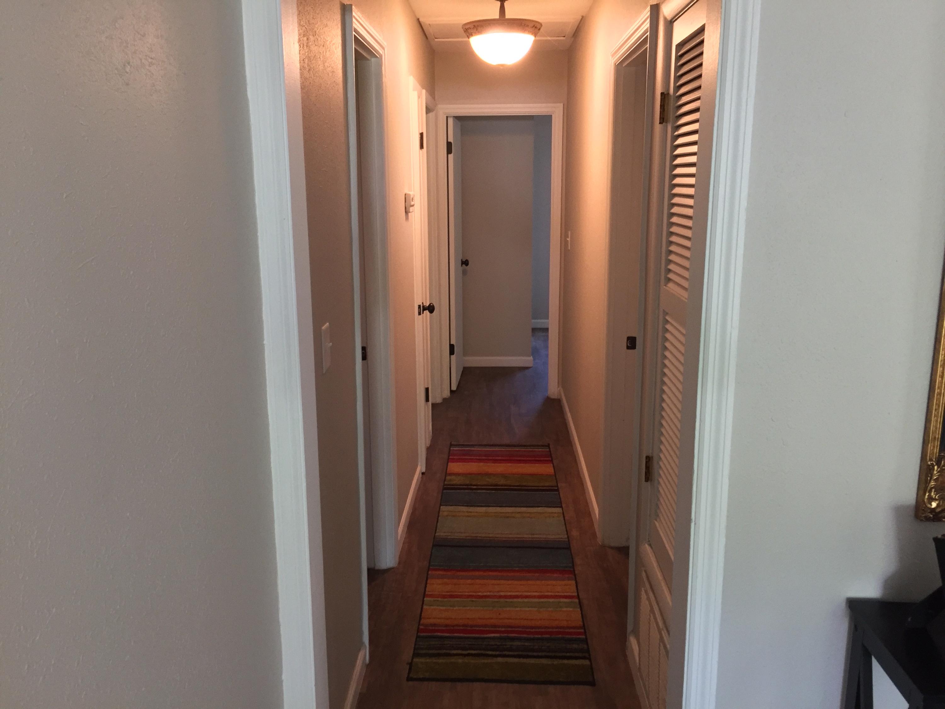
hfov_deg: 61.7
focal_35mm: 29
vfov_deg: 48.2
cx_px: 472
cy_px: 354
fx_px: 792
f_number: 2.2
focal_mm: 4.15
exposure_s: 1/30
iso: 250
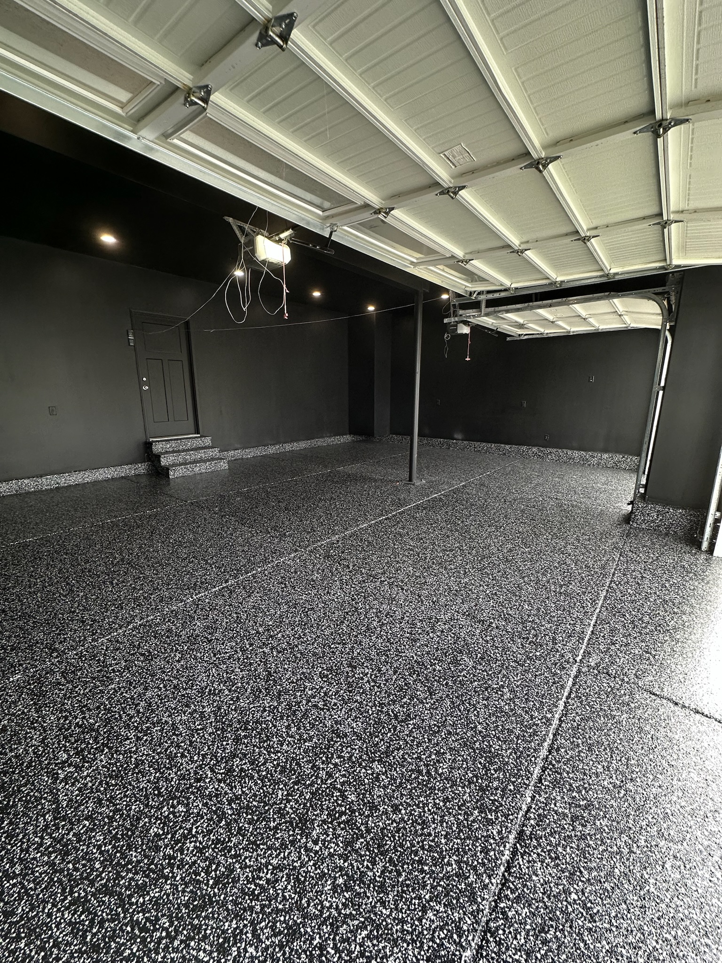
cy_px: 482
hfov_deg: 85.7
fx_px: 389
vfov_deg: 102.1
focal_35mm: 14
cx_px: 361
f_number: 2.2
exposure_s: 1/120
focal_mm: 2.22
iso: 160
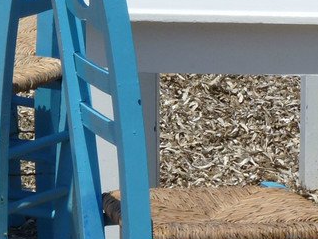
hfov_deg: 3.3
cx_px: 285
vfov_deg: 2.5
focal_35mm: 603
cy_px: 73
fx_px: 5544
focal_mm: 26.7
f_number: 6.3
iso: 80
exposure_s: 1/500
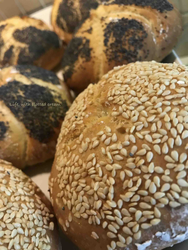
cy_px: 125
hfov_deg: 49.7
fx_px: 203
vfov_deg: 63.4
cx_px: 94
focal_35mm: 28
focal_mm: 3.99
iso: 100
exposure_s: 1/14
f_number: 1.8
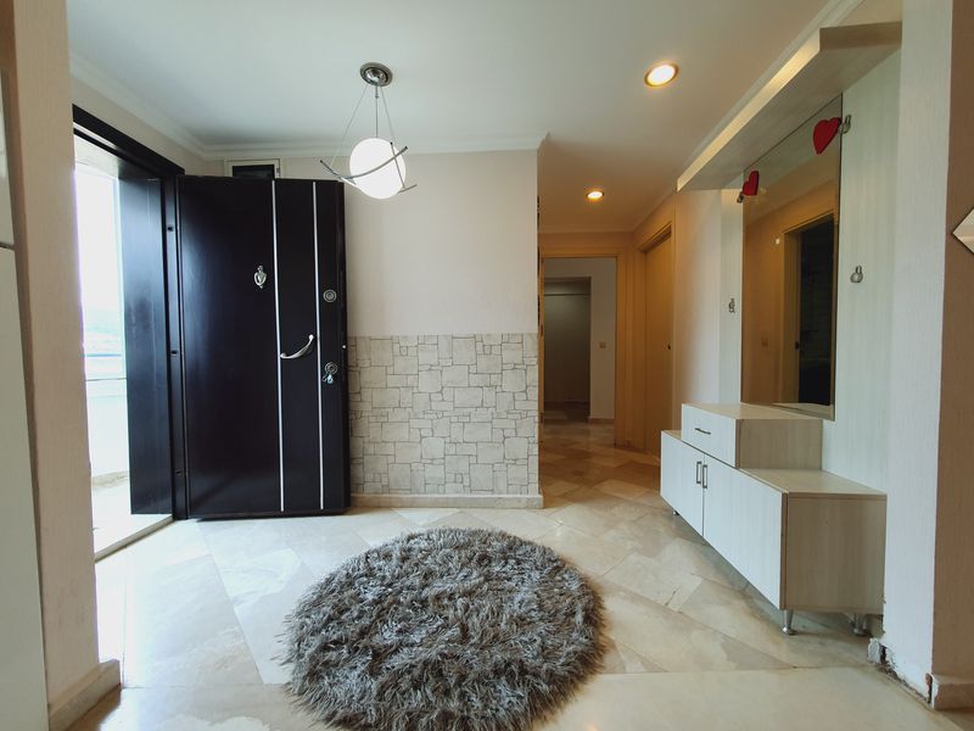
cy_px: 366
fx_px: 366
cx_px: 487
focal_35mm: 13
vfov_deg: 89.9
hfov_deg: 106.2
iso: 64
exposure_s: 1/50
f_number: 2.2
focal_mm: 1.8
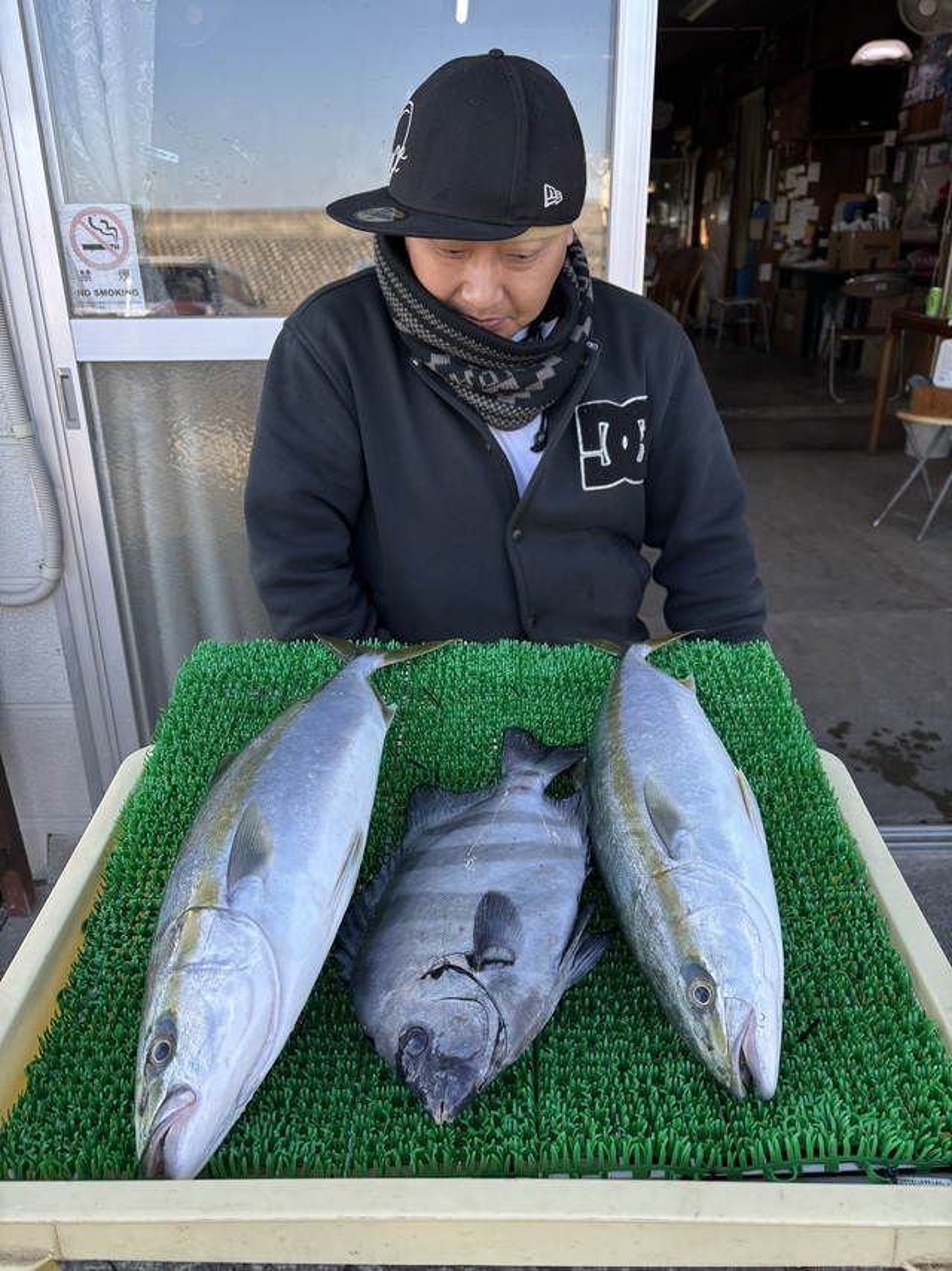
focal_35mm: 26
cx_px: 476
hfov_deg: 53.0
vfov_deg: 67.3
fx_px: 954
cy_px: 636
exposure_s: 1/425
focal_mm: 5.96
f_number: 1.6
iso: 50
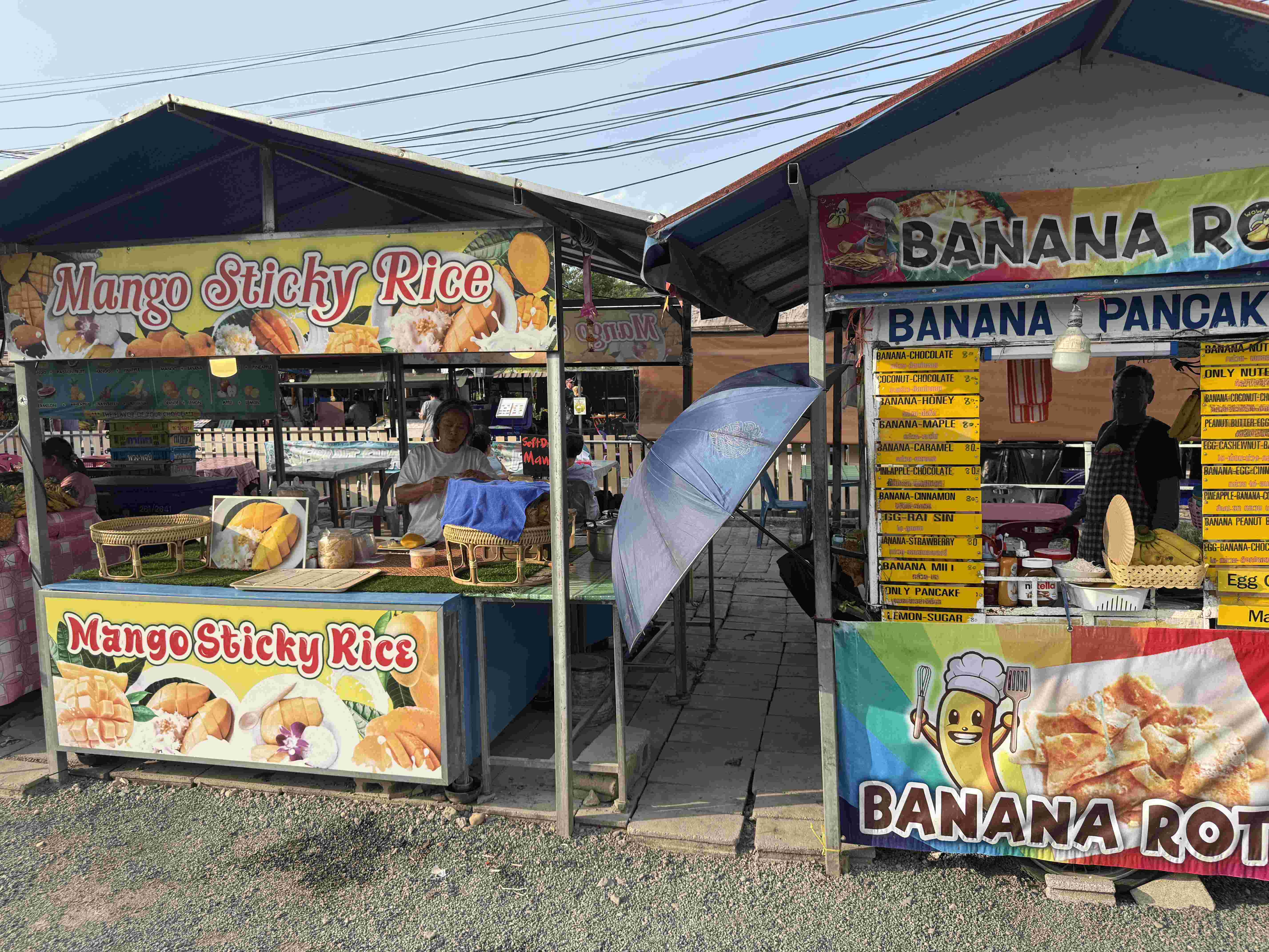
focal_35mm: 24
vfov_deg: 56.8
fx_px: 880
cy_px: 476
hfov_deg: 71.6
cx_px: 634
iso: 80
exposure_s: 1/1812
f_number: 1.78
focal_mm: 6.76
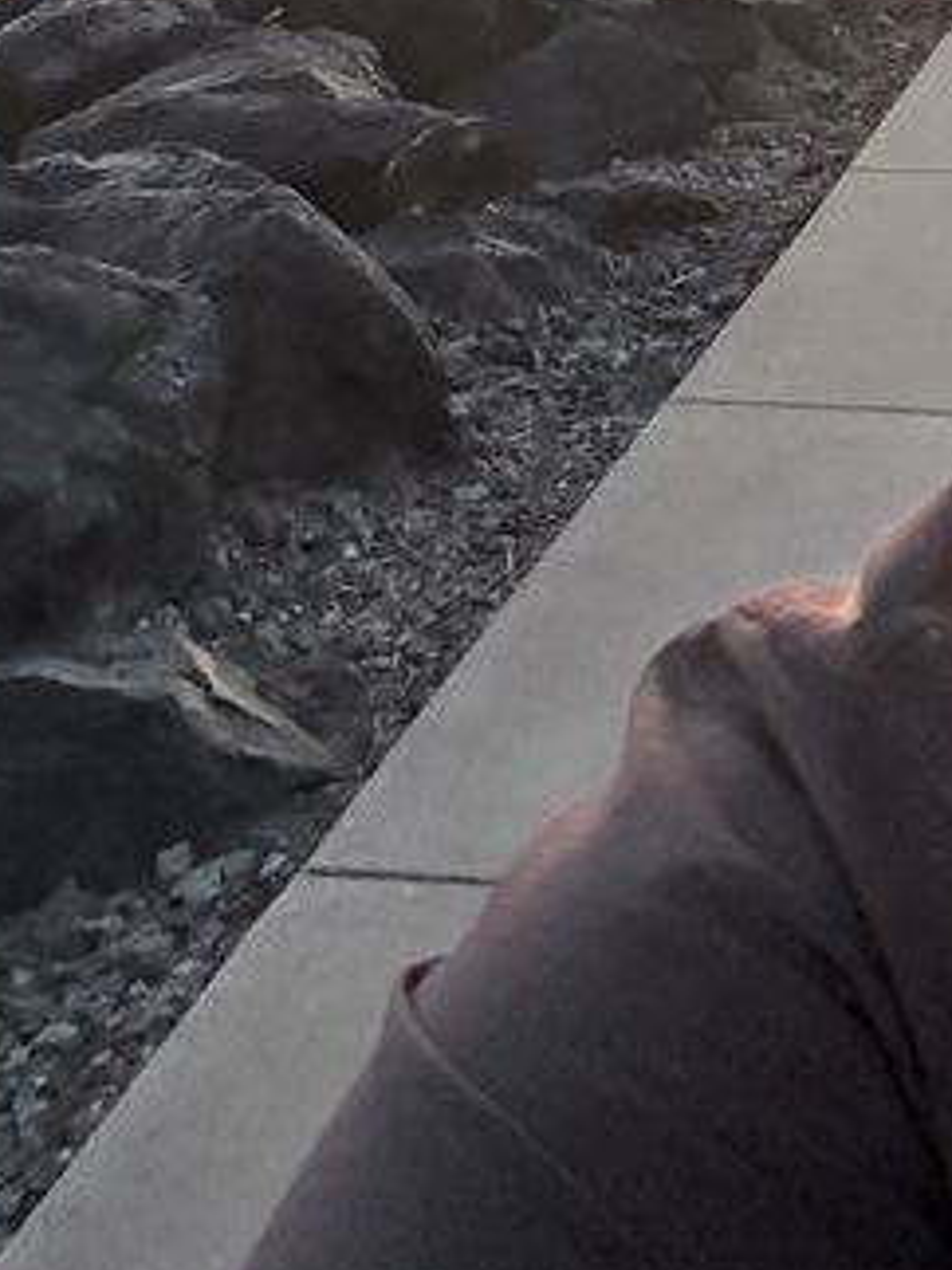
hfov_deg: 17.0
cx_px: 1137
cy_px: -191
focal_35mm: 83
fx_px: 3046
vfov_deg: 22.0
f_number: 1.9
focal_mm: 2.69
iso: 50
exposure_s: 1/243
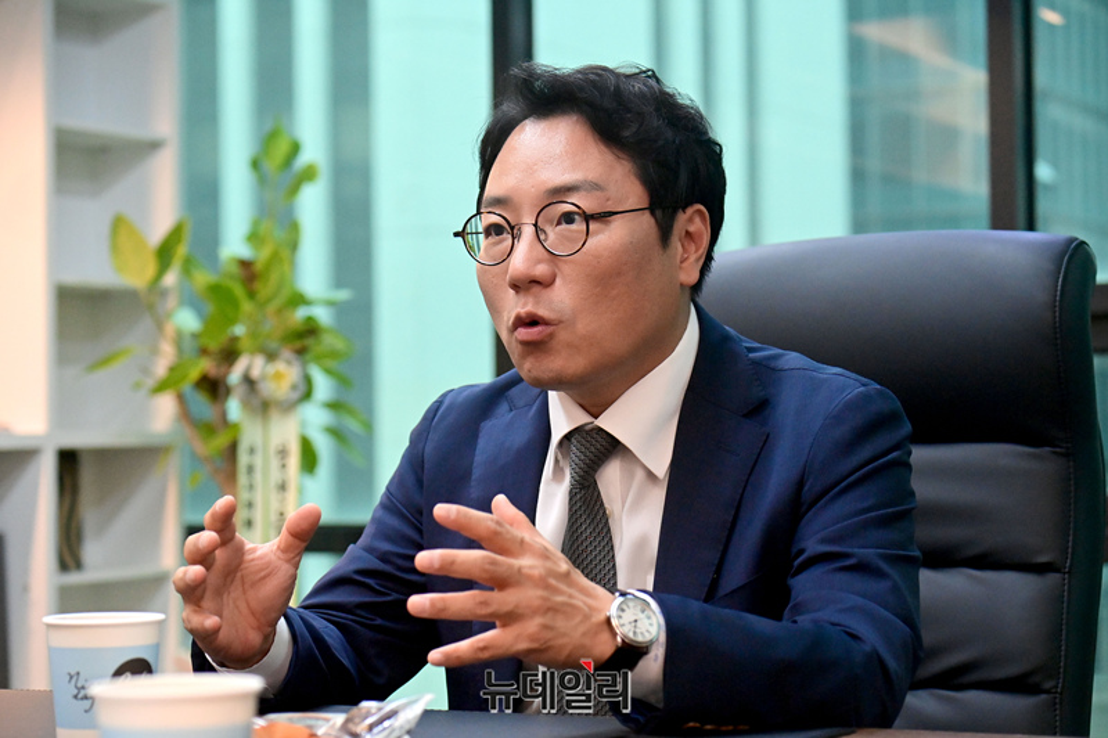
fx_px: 2462
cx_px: 554
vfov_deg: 17.1
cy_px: 369
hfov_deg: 25.4
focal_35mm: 80
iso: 6400
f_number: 5
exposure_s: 1/250
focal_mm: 80
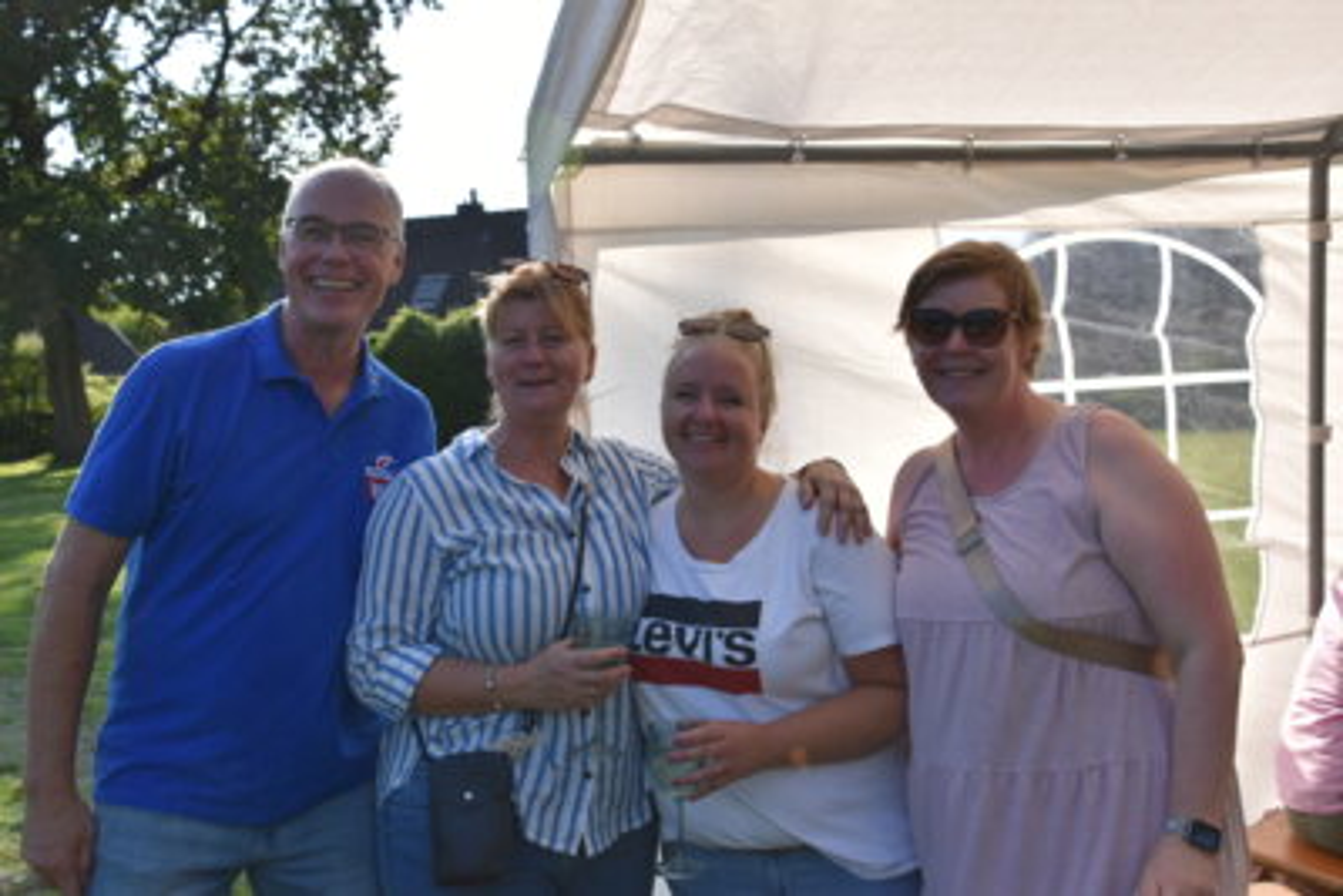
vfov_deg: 34.2
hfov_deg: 49.5
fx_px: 1455
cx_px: 672
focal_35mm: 39
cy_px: 448
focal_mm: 26
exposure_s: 1/1600
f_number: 5.6
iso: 400
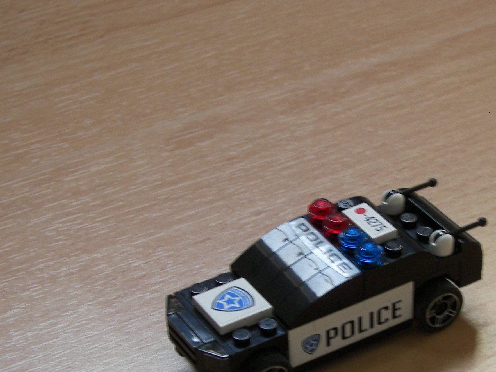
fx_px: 1619
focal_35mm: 113
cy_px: 252
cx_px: 322
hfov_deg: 17.4
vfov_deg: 13.1
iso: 100
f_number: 2.8
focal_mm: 12.7
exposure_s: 1/15
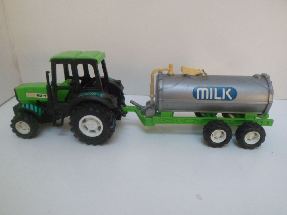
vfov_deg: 51.4
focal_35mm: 27
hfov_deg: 65.3
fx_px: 224
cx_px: 144
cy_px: 108
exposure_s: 1/20
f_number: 3.3
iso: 400
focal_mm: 4.9
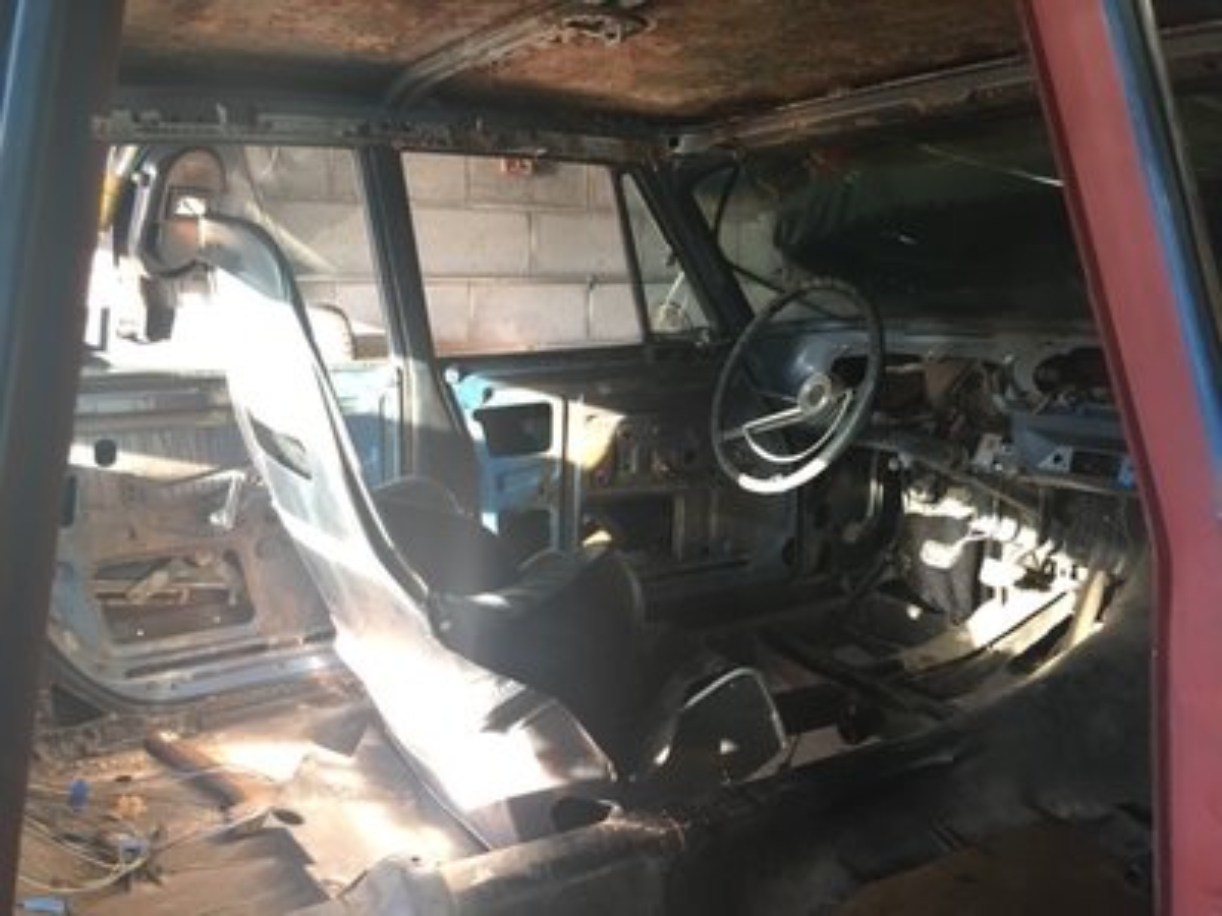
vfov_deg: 48.2
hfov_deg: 61.7
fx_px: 1024
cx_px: 611
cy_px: 458
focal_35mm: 29
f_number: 2.2
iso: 80
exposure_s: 1/30
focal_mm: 4.15
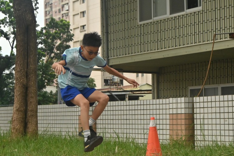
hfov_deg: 24.6
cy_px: 111
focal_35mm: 82
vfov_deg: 16.5
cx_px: 143
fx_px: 535
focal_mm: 30.5
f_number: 5
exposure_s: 1/2500
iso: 900
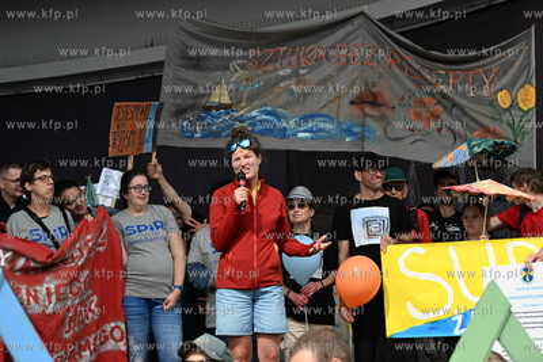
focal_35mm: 102
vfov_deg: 13.4
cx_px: 272
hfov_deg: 20.0
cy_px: 181
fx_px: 1539
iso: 250
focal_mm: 102
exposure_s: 1/640
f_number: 5.6
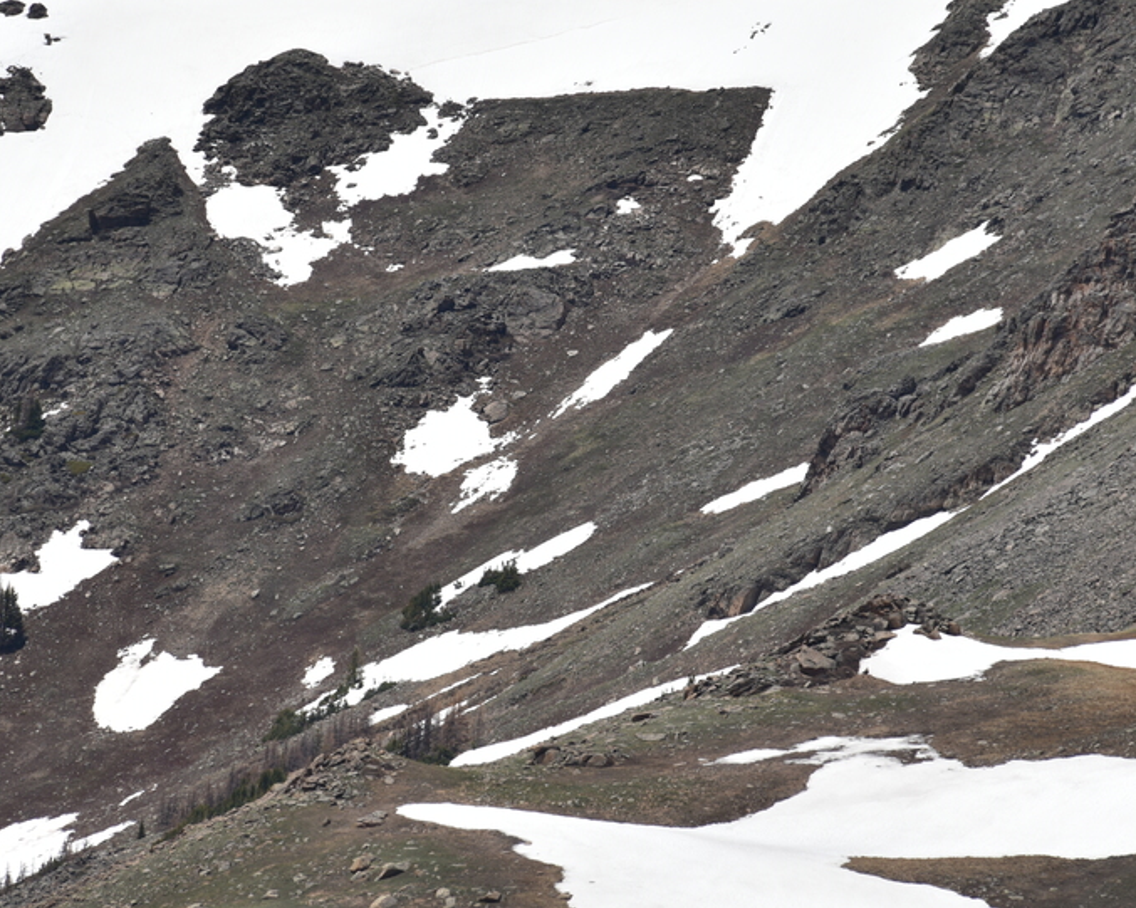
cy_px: 302
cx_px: 448
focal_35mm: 444
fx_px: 14921
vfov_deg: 3.5
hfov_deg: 4.4
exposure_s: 1/500
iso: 100
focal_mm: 250
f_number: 9
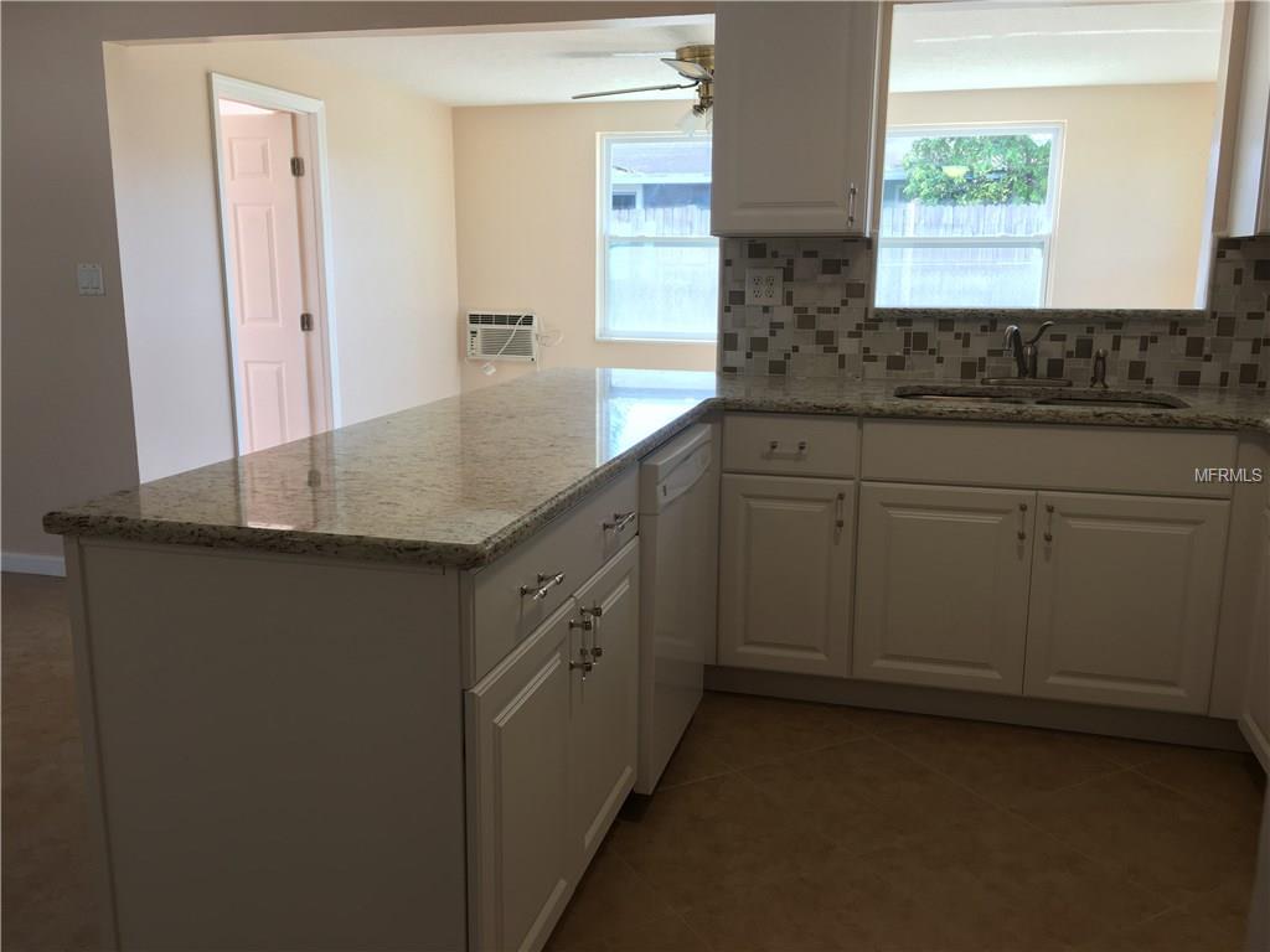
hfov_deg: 61.7
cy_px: 476
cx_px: 635
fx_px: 1064
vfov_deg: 48.2
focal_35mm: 29
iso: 32
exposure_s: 1/60
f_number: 2.2
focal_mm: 4.15
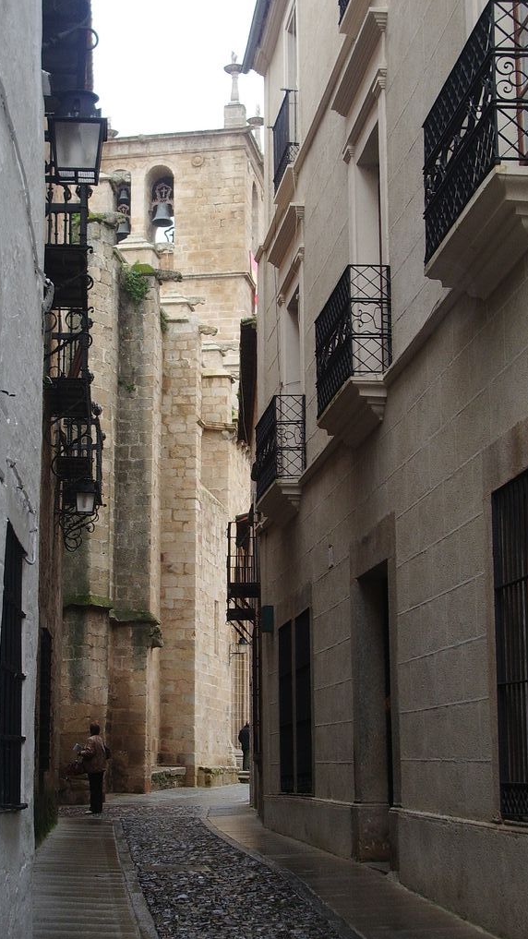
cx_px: 202
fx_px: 1693
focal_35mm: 68
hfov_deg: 17.7
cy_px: 469
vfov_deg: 31.0
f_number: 3.5
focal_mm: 10.2
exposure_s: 1/50
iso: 100
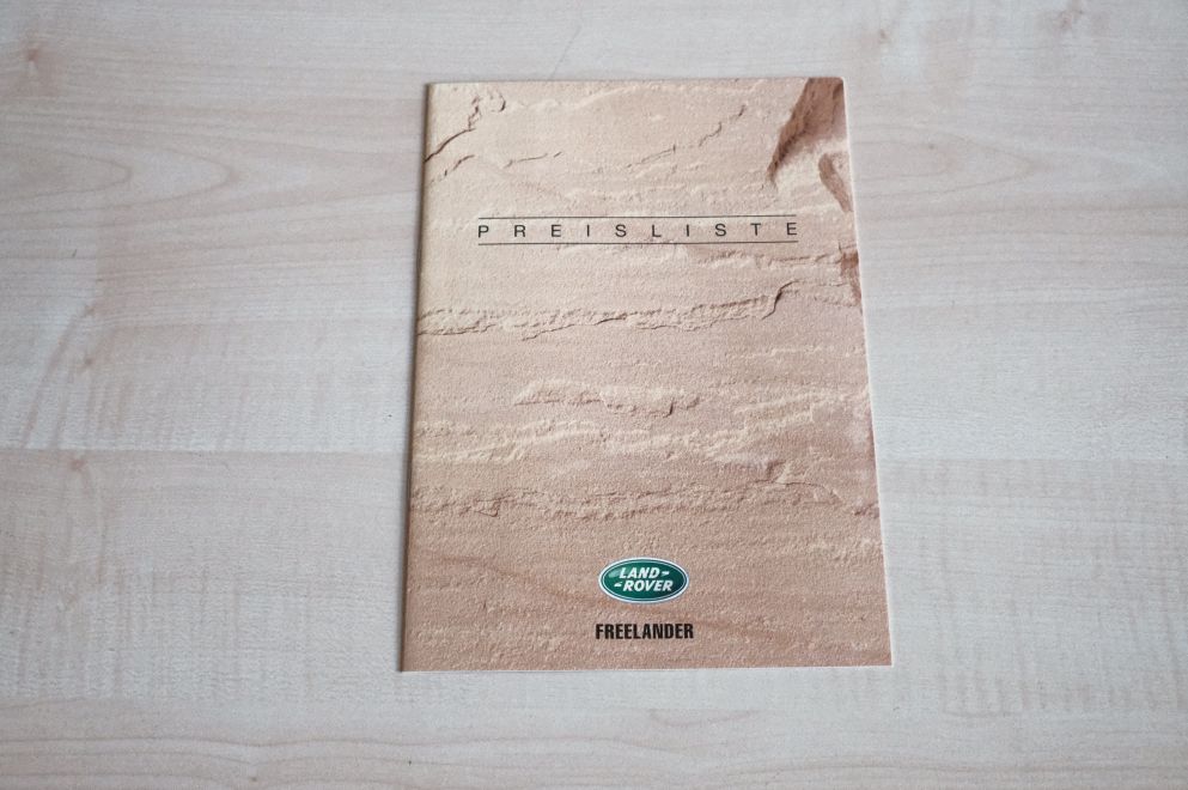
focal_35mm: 38
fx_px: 1253
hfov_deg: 50.7
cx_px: 594
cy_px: 395
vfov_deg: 35.0
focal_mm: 25.4
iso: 6400
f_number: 5.6
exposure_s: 1/350
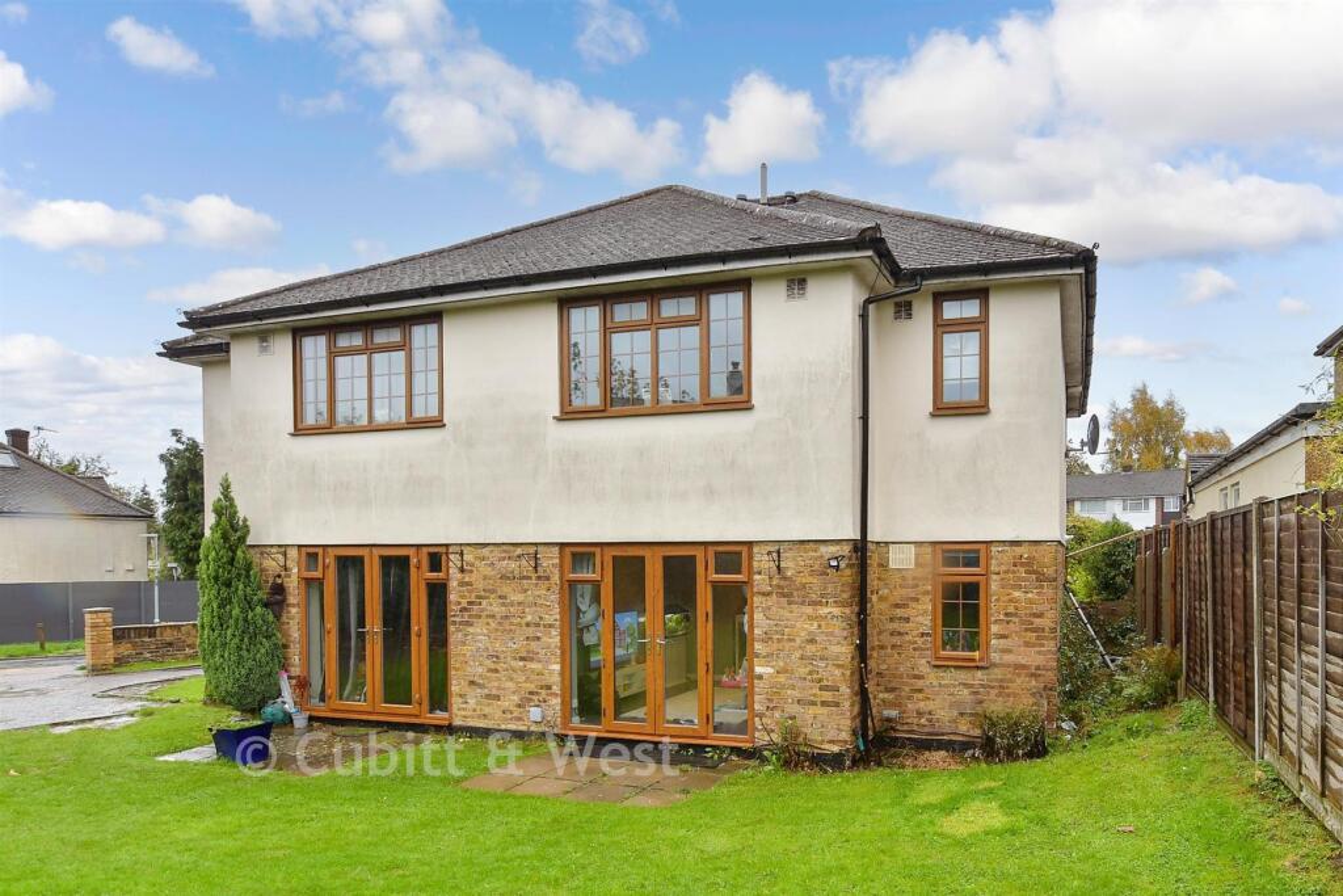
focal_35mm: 15
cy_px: 448
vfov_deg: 77.3
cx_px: 672
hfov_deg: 100.4
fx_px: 560
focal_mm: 10
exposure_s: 1/15
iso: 160
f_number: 8
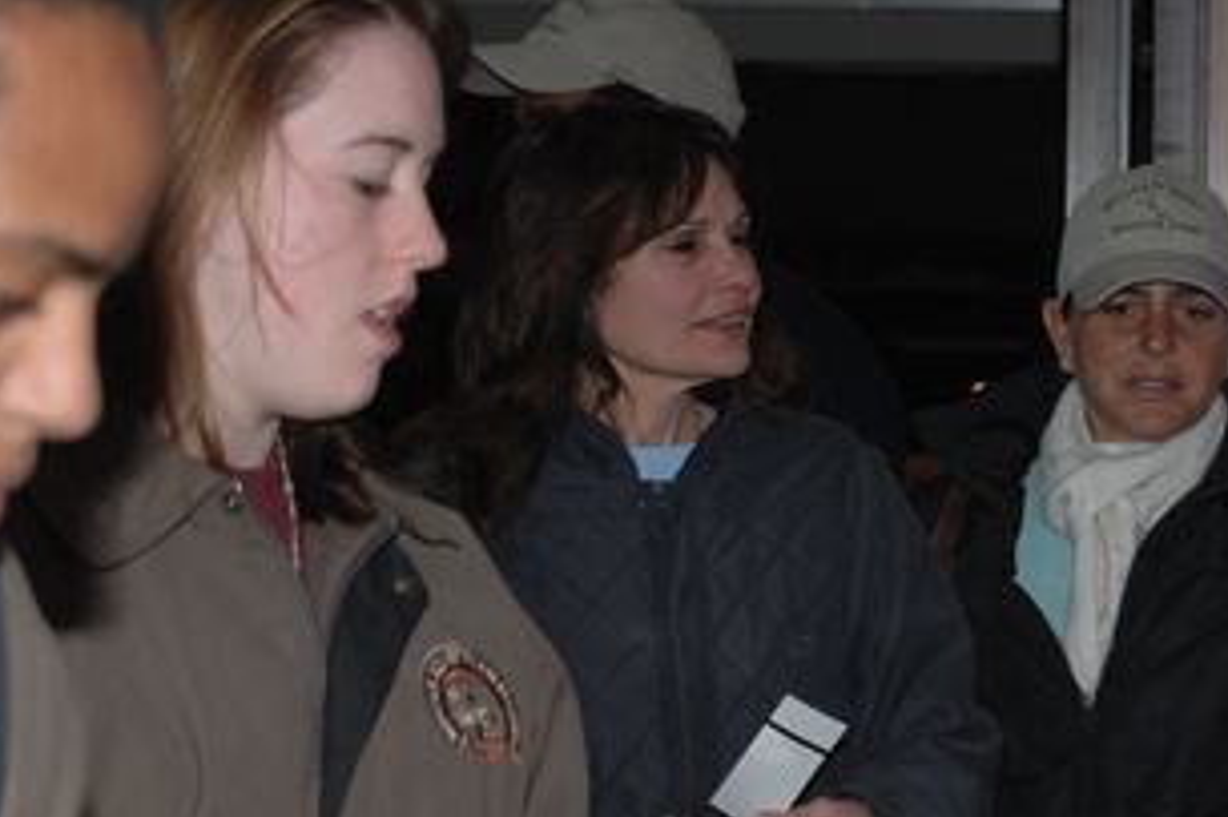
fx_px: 5148
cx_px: 1067
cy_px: 654
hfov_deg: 13.5
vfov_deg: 9.1
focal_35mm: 151
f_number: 4.2
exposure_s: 1/250
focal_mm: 48
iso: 400
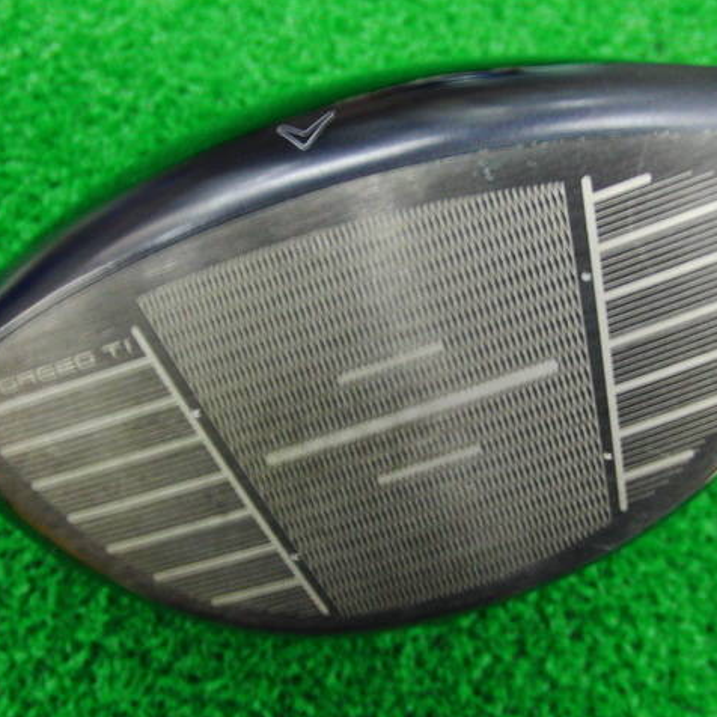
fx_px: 1031
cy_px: 357
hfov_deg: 38.3
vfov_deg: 38.3
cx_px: 392
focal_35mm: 44
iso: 400
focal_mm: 6.42
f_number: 3.6
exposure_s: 1/20
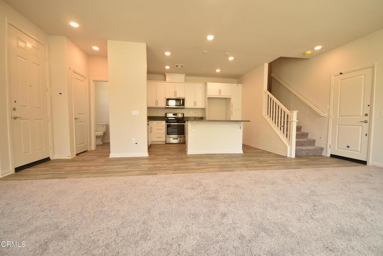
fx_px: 160
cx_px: 192
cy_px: 128
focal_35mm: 15
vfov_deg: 77.3
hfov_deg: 100.4
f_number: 4.5
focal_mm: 10
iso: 110
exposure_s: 1/15
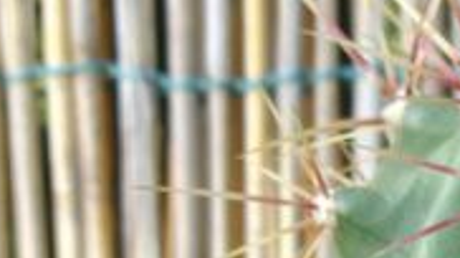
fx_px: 1682
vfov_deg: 8.6
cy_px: 382
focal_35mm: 138
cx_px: 566
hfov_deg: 15.0
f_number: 2.7
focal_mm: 6
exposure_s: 1/250
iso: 80
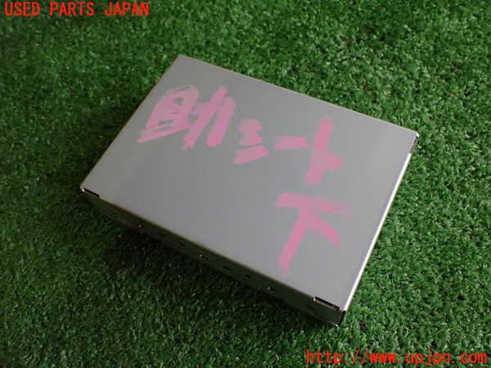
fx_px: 454
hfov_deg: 56.8
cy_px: 184
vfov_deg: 44.2
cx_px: 246
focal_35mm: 32
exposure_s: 1/100
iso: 800
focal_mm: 5.79
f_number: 2.4
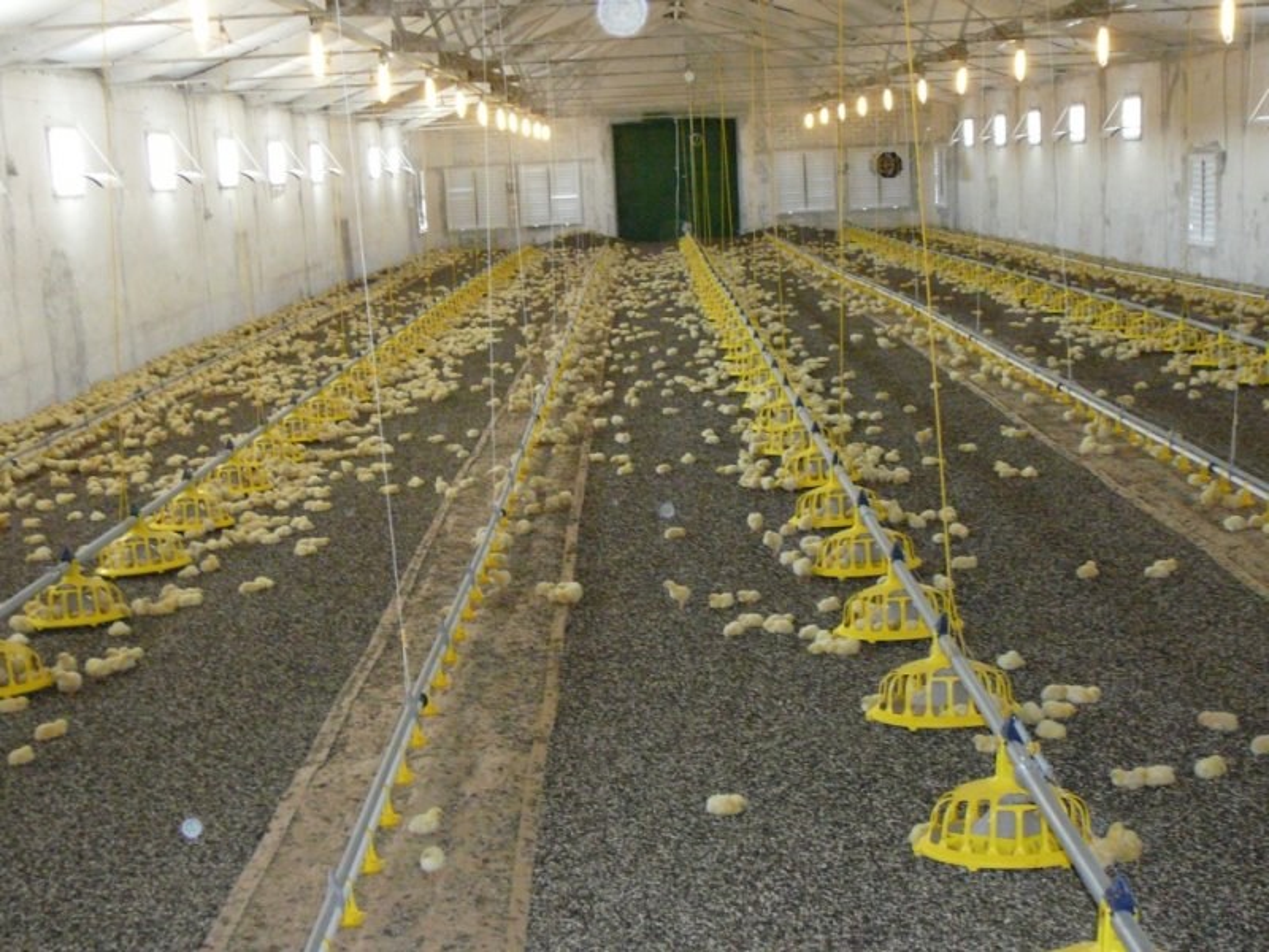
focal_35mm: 49
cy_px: 476
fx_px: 1796
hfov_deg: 38.9
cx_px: 634
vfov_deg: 29.7
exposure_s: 1/30
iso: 400
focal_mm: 7.3
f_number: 3.4
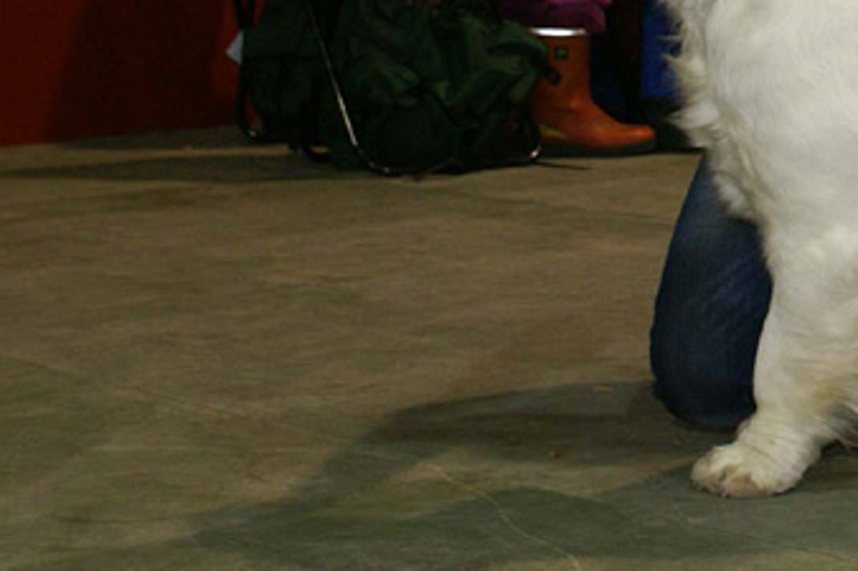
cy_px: -72
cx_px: 993
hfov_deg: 14.1
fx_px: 3383
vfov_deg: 9.5
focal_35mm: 142
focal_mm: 40
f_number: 5.6
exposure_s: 1/60
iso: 400
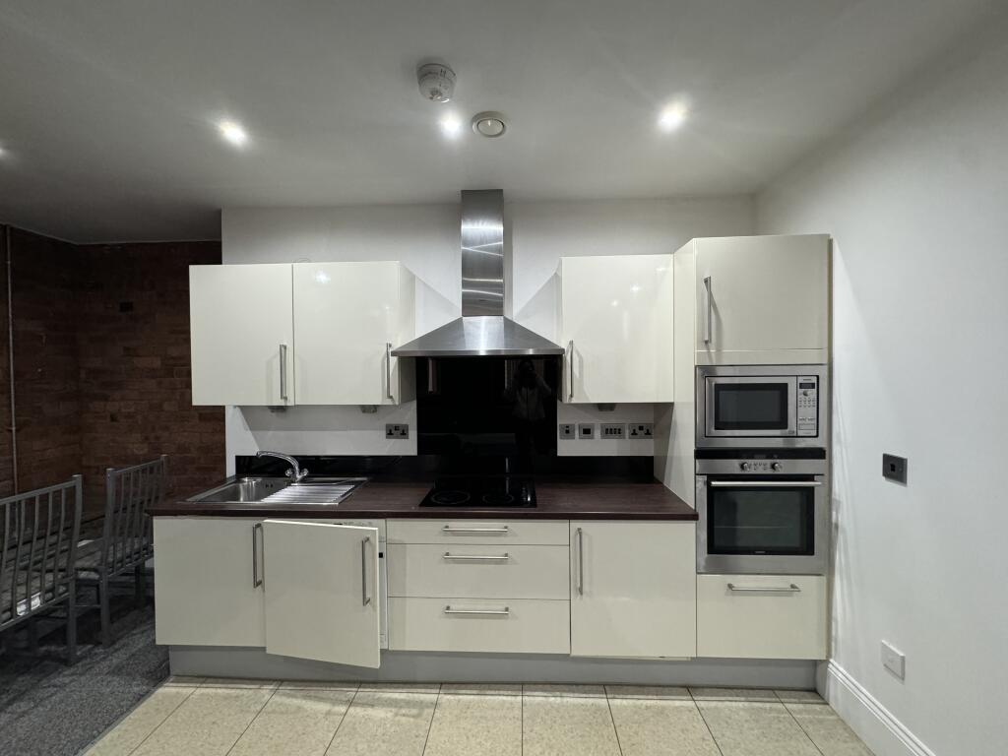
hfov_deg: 102.1
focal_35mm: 14
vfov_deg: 85.7
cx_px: 504
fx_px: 408
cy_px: 378
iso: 320
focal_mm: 2.22
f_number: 2.2
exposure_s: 1/50
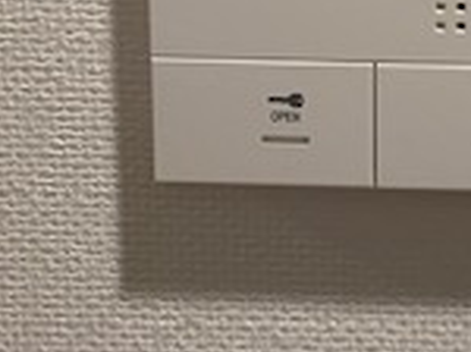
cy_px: -314
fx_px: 1508
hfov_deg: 16.3
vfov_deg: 12.1
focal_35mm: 111
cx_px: 697
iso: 100
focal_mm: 4.25
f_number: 1.8
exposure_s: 1/50
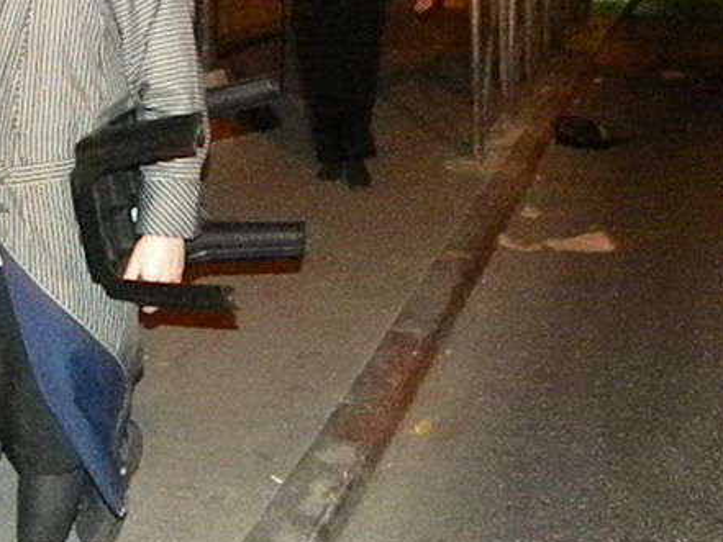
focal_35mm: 65
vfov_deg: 22.5
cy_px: 157
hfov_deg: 29.0
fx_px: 1358
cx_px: 115
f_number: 3.5
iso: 3200
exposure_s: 1/26
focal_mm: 5
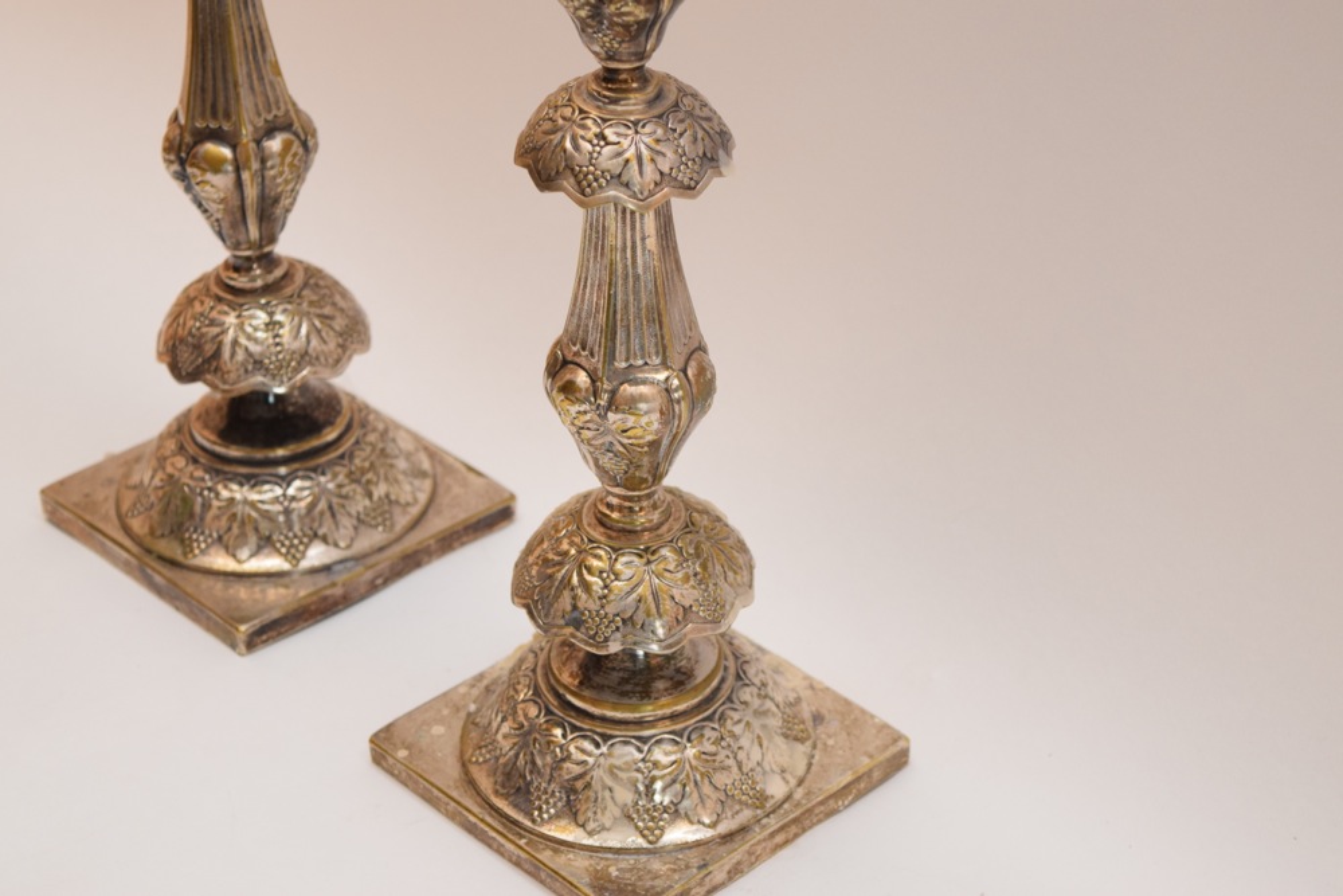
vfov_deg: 16.6
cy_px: 448
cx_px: 672
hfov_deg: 24.6
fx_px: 3078
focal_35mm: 82
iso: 800
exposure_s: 1/60
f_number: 5.6
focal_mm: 55
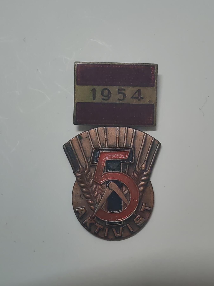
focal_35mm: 68
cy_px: 143
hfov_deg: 21.6
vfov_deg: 28.6
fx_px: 561
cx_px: 107
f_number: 1.95
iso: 800
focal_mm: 5.52
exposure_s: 1/50
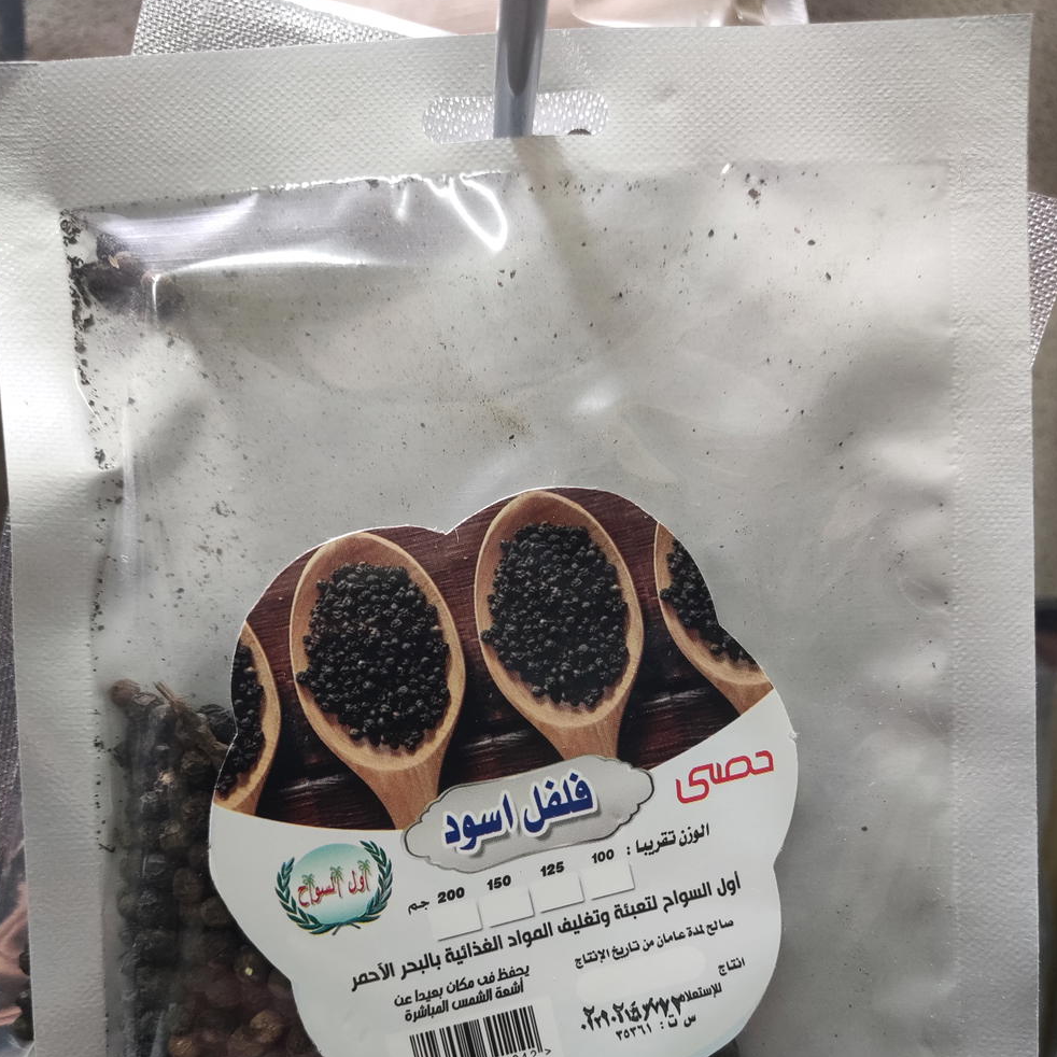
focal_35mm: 30
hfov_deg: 54.0
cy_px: 710
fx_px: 1036
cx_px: 523
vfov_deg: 52.9
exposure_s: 1/50
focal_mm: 4.71
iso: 637
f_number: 1.79
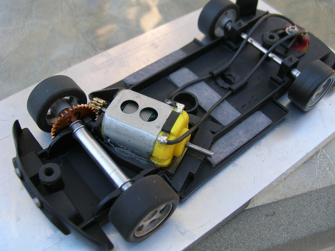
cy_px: 126
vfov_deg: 39.6
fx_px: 348
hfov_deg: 51.4
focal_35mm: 36
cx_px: 168
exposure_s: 1/72.6
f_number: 2.7
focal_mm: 6
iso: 50
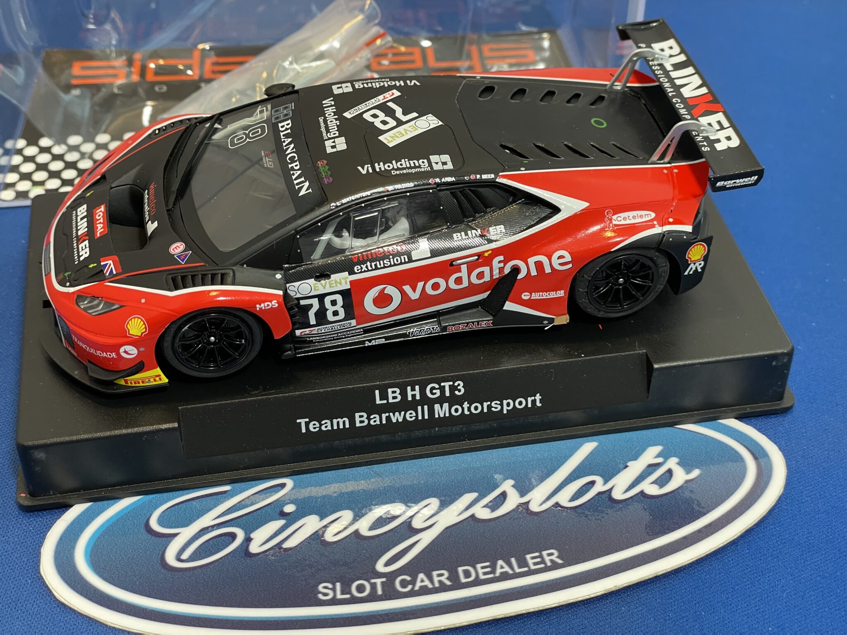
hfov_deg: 36.8
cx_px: 424
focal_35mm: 52
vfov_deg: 28.0
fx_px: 1272
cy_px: 318
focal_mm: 6
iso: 125
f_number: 2
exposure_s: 1/60
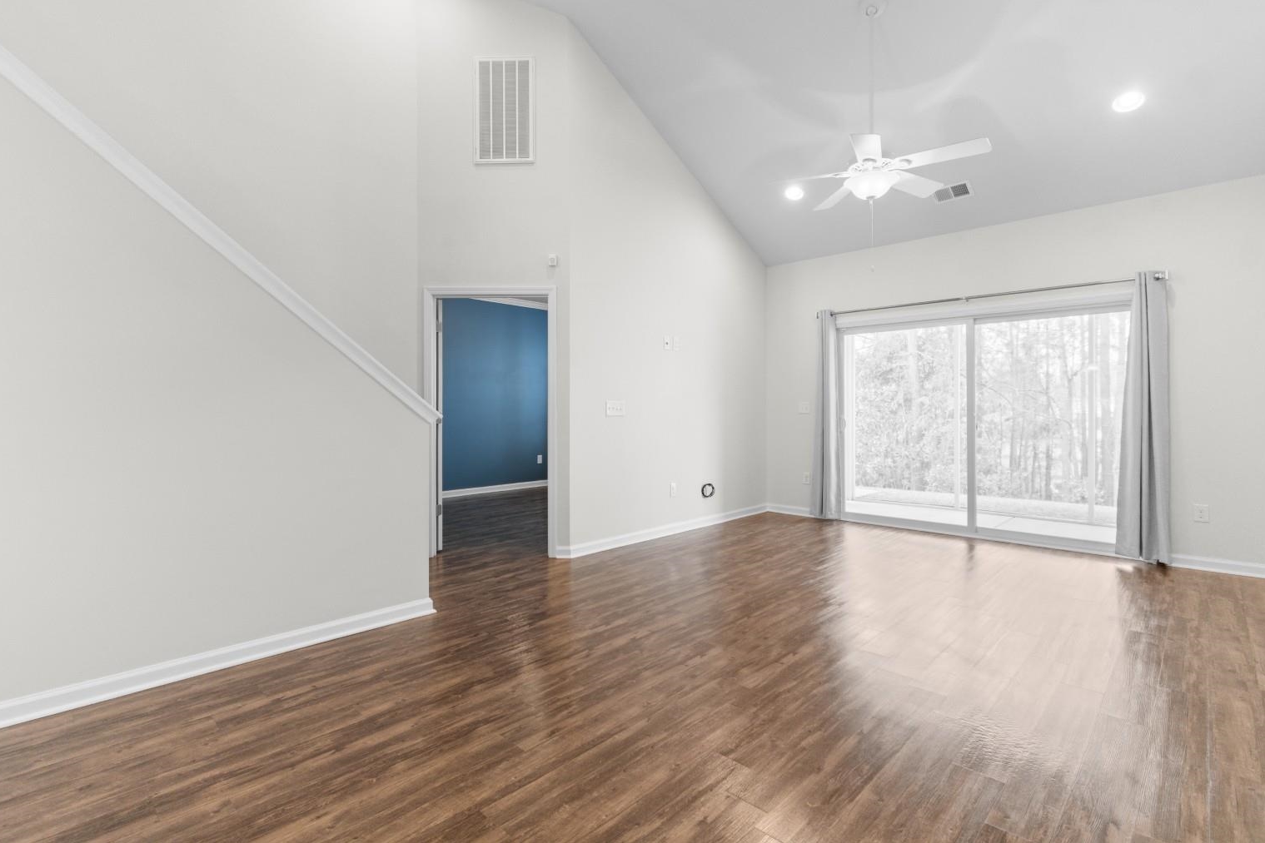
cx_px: 597
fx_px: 562
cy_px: 395
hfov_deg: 96.6
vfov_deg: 73.7
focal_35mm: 16
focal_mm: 10
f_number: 4.5
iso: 100
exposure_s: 1/2
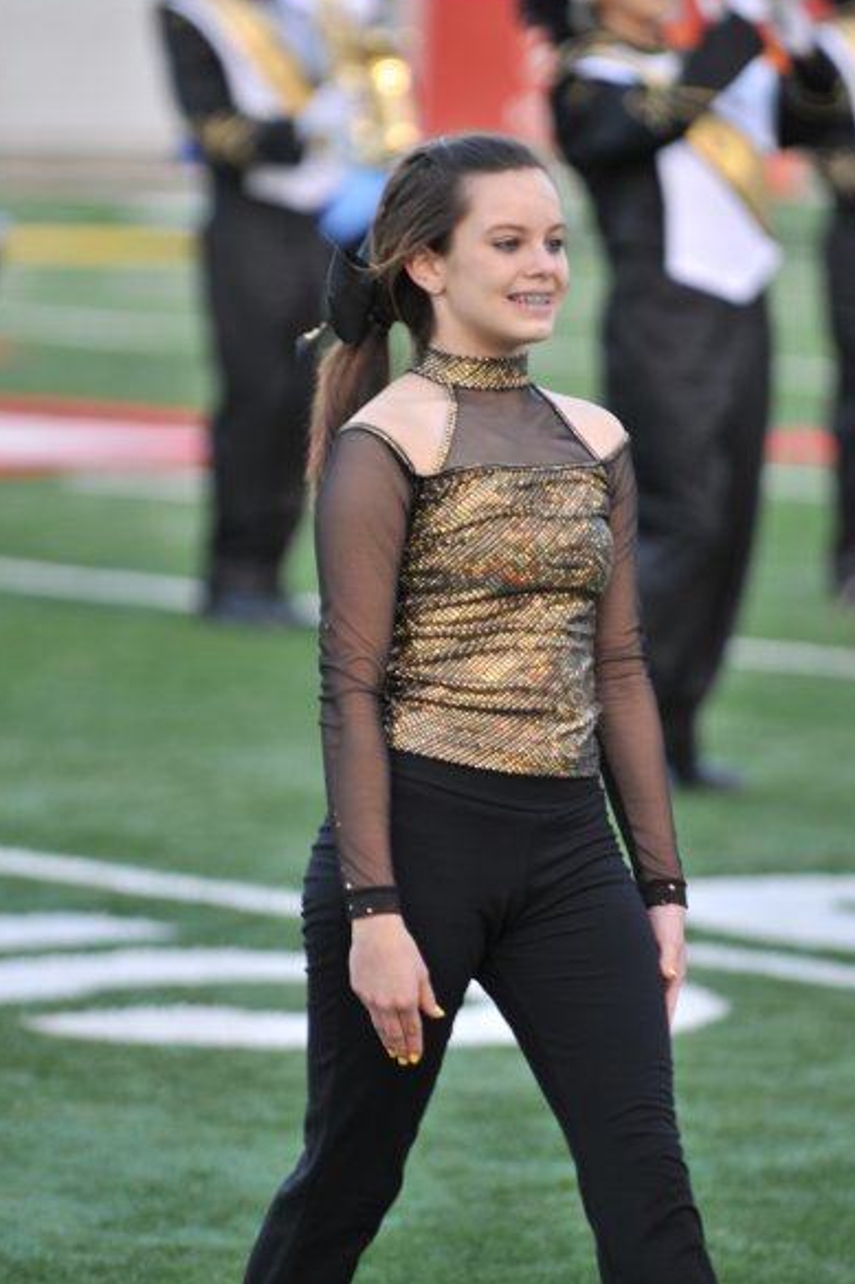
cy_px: 629
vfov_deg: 6.7
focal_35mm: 308
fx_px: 10978
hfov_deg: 4.5
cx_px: 428
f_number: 2.8
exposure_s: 1/160
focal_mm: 200
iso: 200
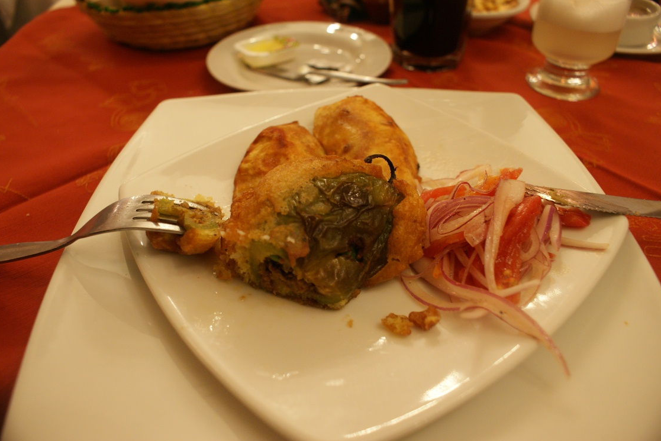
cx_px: 327
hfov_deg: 65.4
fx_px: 514
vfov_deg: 46.5
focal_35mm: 28
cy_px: 218
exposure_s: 1/8
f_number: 3.5
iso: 400
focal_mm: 18
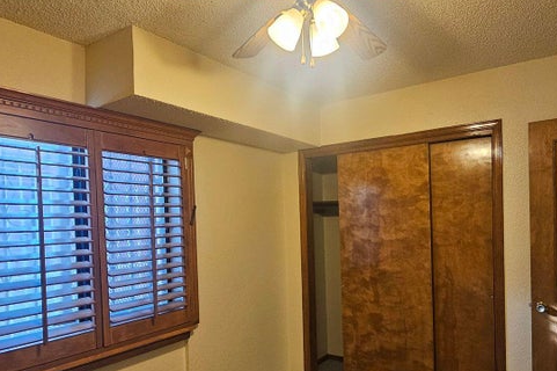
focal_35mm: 24
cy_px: 231
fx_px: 371
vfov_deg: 52.5
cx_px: 306
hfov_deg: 73.6
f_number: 2.2
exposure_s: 1/60
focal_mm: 2.2
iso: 250
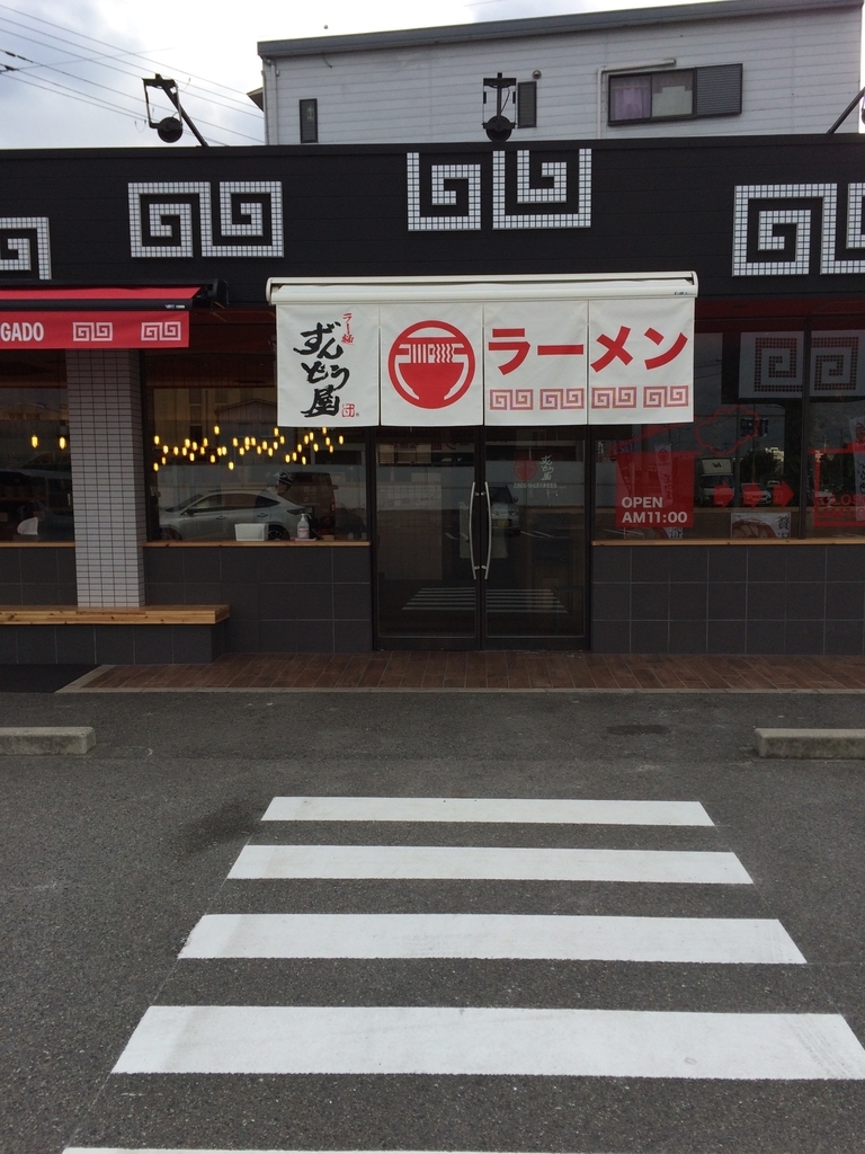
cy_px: 577
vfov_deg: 61.7
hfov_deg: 48.2
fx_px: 966
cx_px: 432
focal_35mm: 29
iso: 32
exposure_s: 1/1520
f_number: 2.2
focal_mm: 4.15
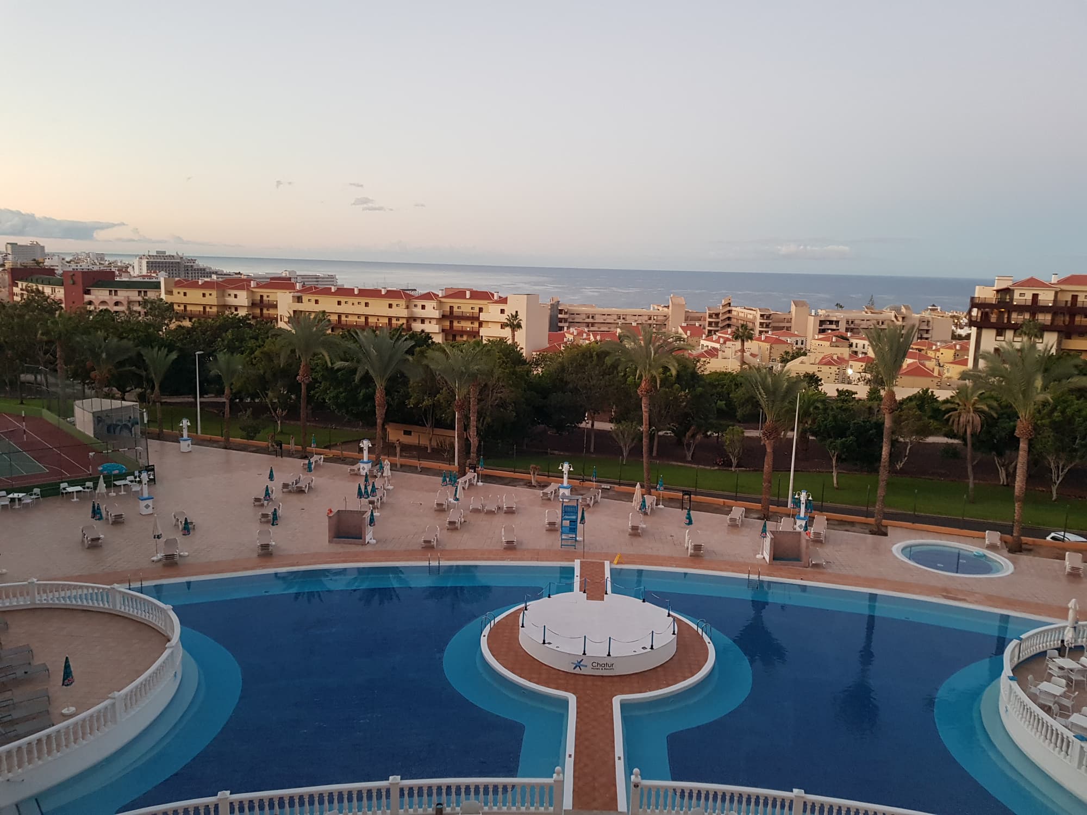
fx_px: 816
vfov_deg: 53.1
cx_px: 544
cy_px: 408
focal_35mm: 26
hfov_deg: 67.3
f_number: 1.7
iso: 160
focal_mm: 4.2
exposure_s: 1/50
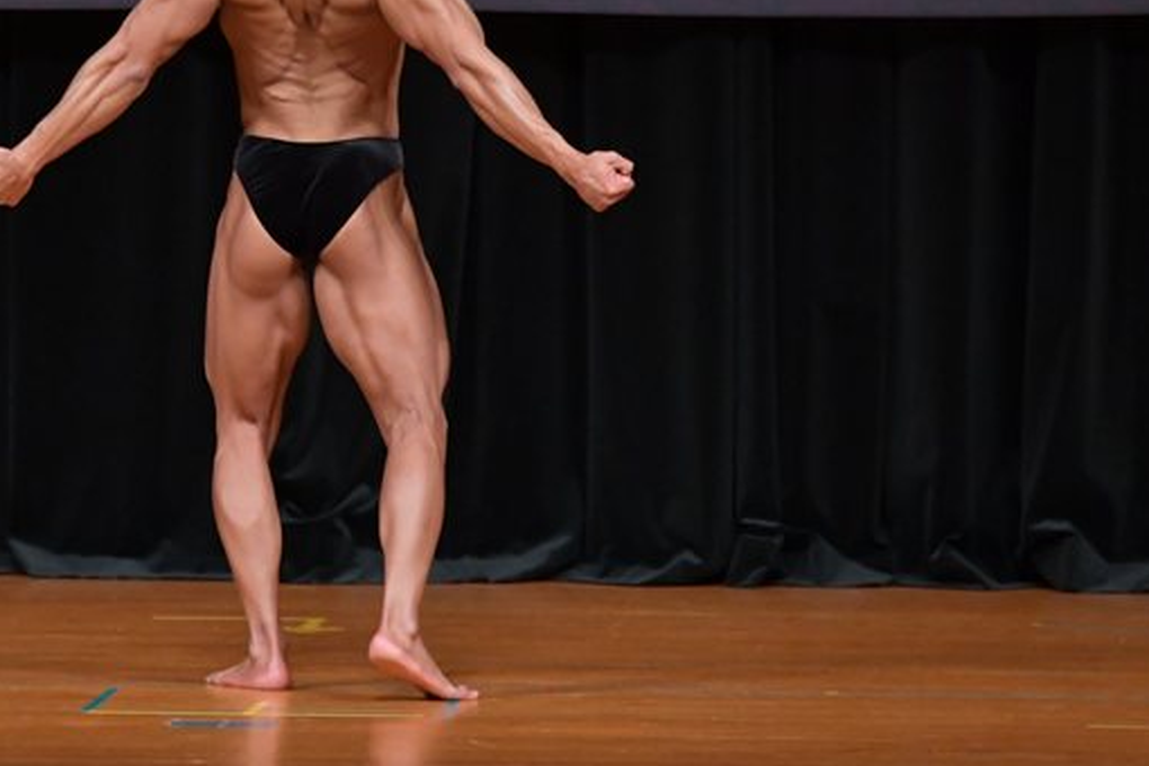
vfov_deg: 3.2
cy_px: 198
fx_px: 13819
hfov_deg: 4.8
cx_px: 323
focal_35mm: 433
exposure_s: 1/400
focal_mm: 190
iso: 4000
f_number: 5.6
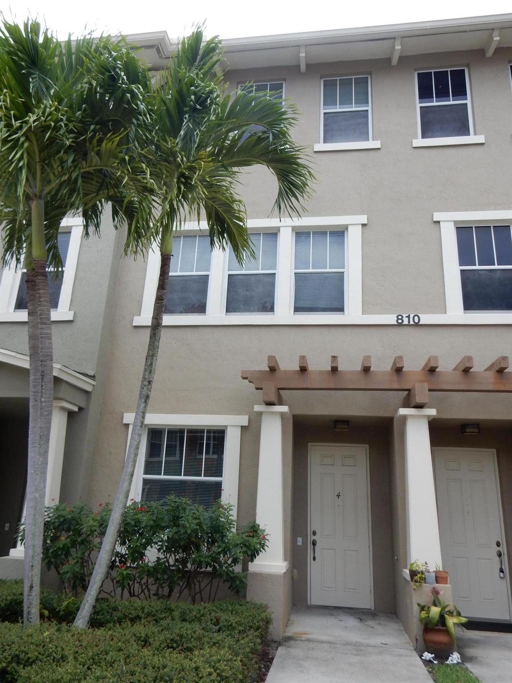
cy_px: 342
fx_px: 493
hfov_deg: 54.9
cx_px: 256
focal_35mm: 25
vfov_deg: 69.4
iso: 125
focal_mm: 4.5
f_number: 3.7
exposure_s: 1/500
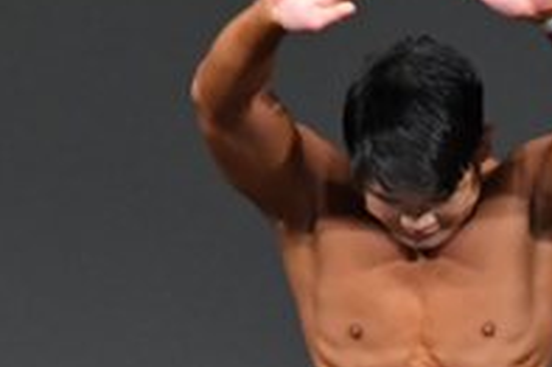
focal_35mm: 1472
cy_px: 594
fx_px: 22551
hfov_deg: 1.4
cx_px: 539
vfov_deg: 0.9
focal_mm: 250
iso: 4000
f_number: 5.6
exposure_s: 1/400
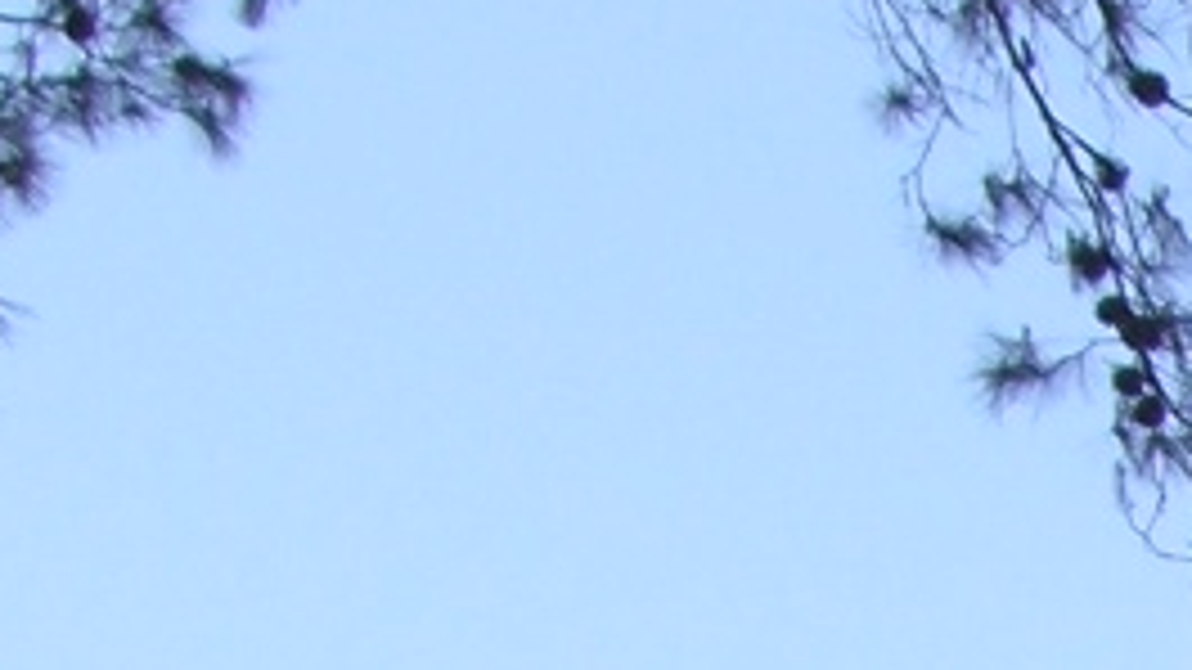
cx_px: 2897
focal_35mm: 250
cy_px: 1794
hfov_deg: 8.0
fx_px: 7901
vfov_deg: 4.7
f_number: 4.3
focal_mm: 6.2
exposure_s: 1/400
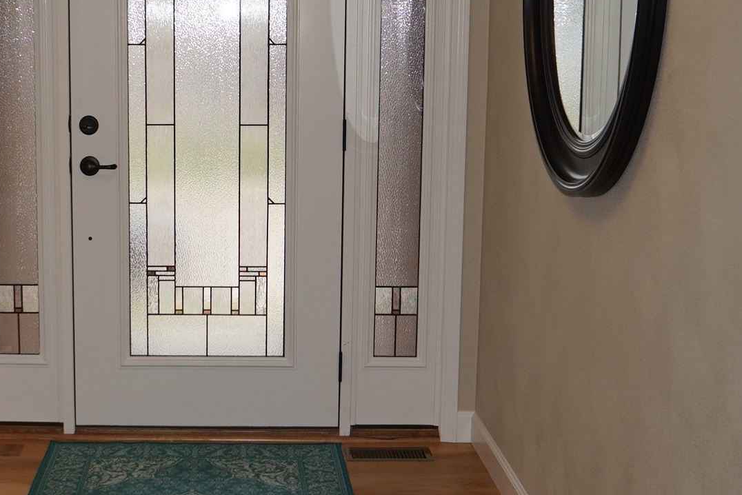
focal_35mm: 61
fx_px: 1258
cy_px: 225
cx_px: 215
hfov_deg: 32.4
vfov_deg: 22.3
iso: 200
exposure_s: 1/160
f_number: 4
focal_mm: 16
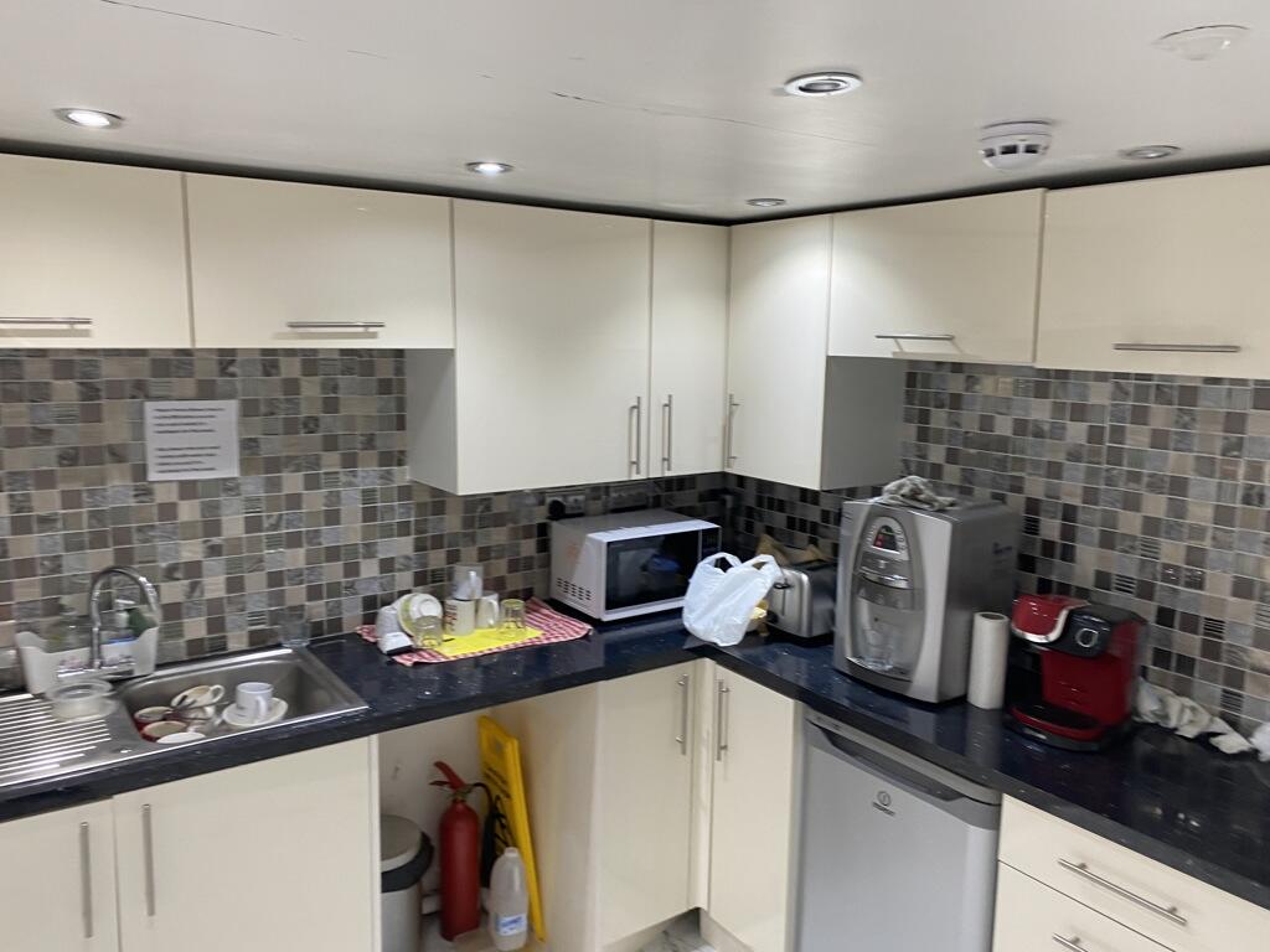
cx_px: 635
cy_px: 476
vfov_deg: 53.1
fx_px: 954
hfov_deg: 67.3
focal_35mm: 26
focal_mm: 4.25
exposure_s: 1/50
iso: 64
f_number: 1.8
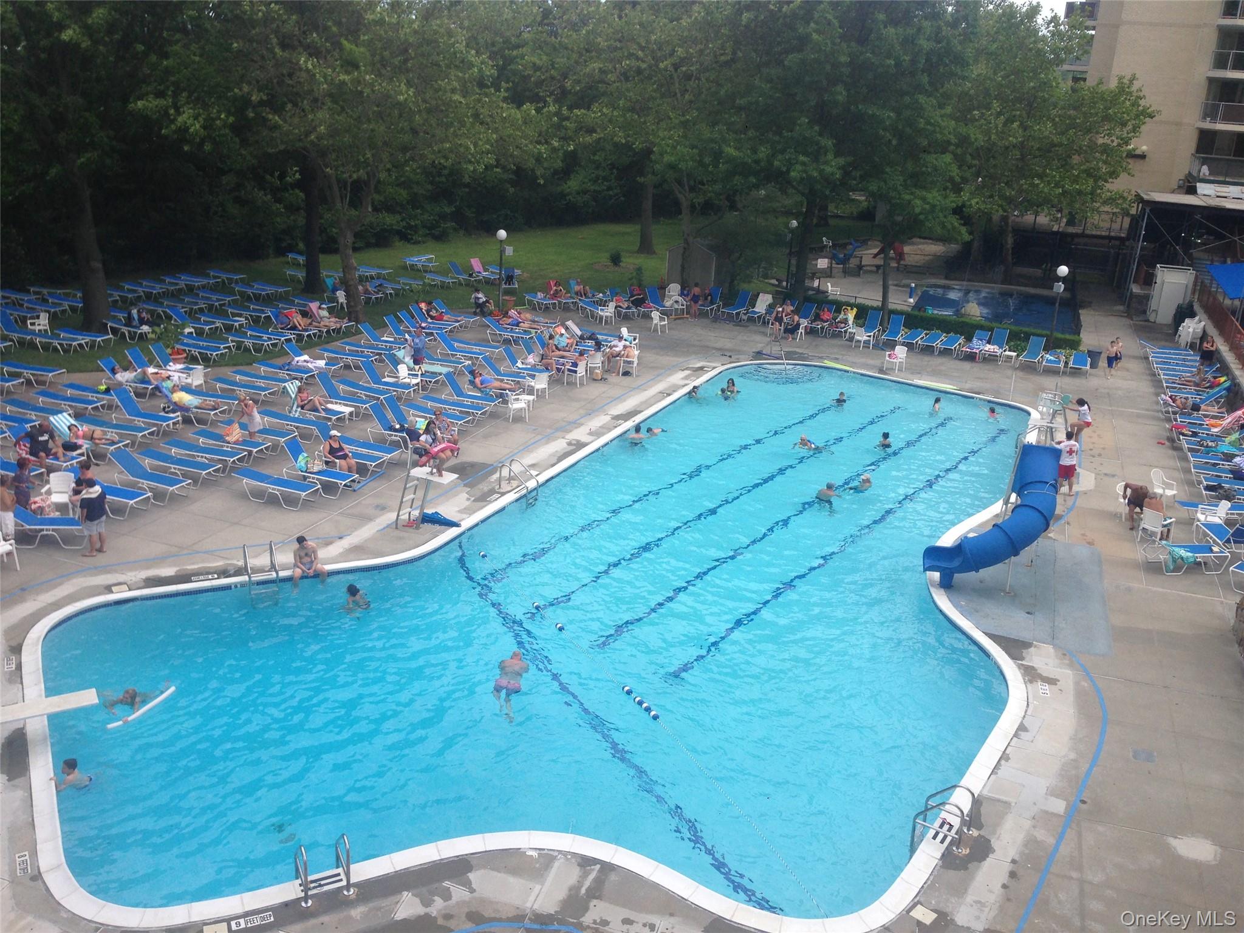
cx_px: 622
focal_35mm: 33
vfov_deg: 42.9
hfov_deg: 55.4
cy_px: 466
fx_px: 1186
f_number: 2.4
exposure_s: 1/809
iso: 50
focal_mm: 4.12
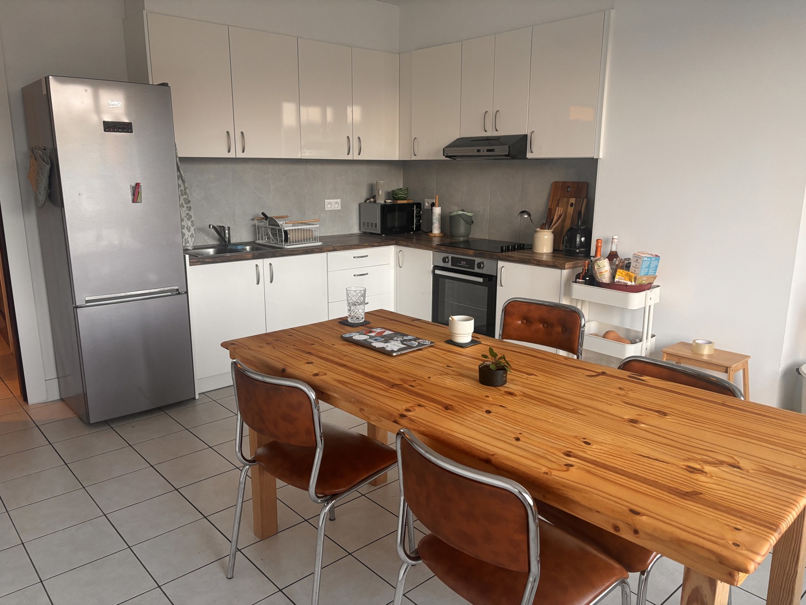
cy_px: 302
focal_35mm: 26
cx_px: 403
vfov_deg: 53.1
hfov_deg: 67.3
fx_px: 605
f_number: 1.6
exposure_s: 1/60
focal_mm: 5.96
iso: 160
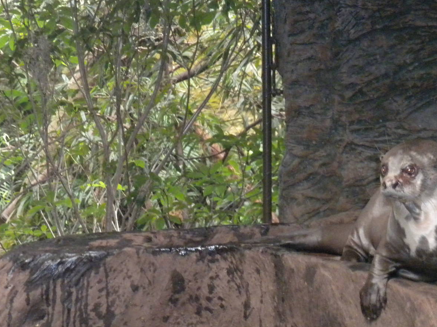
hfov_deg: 12.3
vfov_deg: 9.2
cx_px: 279
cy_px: 199
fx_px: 2032
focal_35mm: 161
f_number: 5.1
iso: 800
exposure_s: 1/30
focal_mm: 21
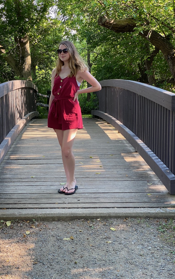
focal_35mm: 56
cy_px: 138
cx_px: 72
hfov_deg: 23.1
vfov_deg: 36.3
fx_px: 428
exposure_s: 1/122
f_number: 2
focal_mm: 6
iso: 50
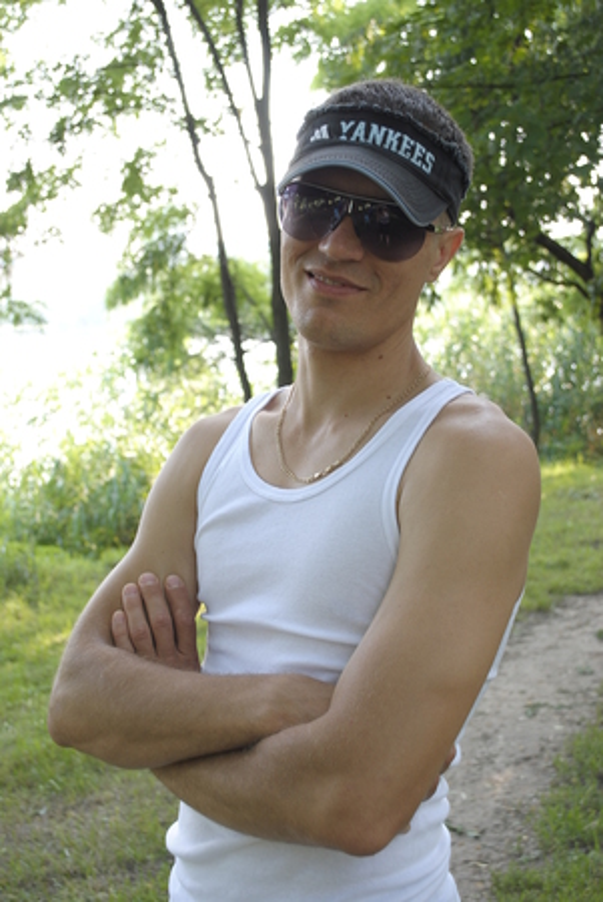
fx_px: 1203
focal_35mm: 48
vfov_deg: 41.1
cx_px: 302
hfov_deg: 28.1
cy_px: 451
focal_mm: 32
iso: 200
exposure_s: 1/30
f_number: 5.6
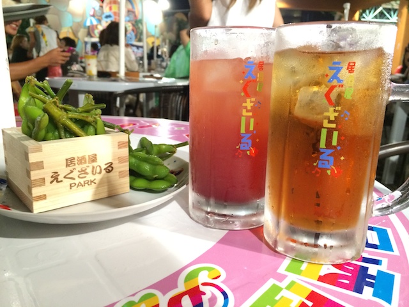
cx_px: 204
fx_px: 354
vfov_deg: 46.8
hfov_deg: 60.0
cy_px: 154
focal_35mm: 30
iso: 320
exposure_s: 1/24
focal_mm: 4.12
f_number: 2.2
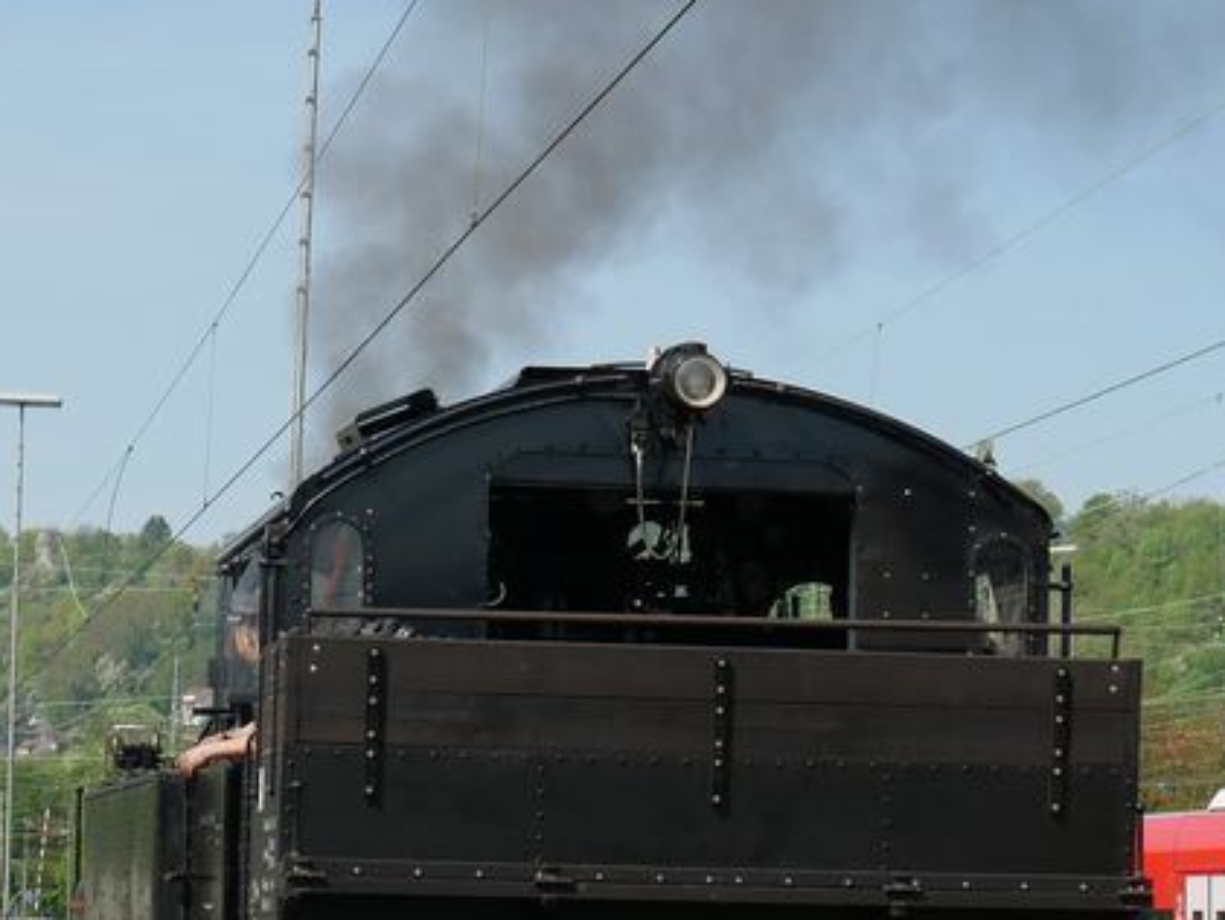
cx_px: 393
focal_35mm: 133
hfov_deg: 14.8
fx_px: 4708
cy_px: 623
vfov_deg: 11.1
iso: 200
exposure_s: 1/640
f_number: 6.3
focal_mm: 28
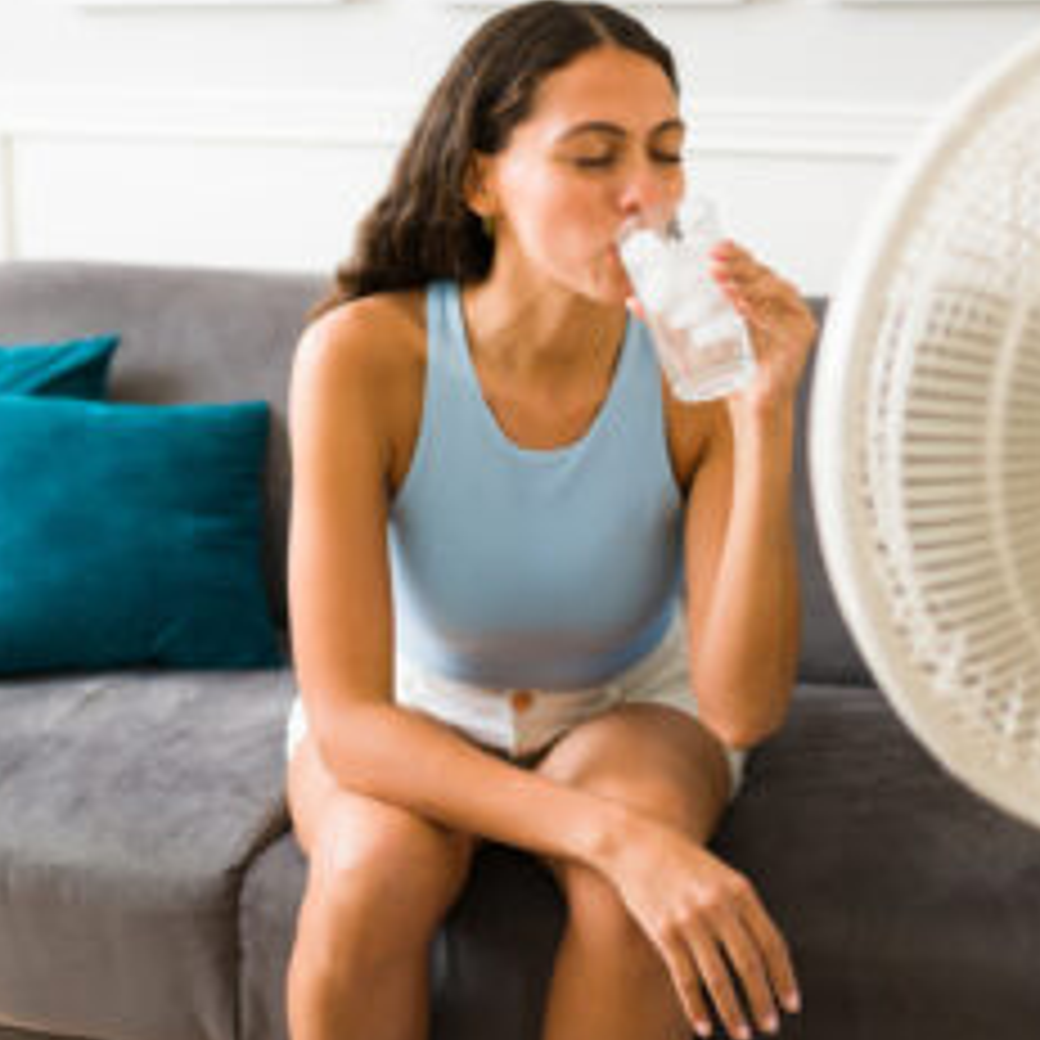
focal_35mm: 56
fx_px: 1903
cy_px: 405
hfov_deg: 30.5
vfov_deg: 30.5
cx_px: 633
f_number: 1.8
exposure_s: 1/160
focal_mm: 35
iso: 320
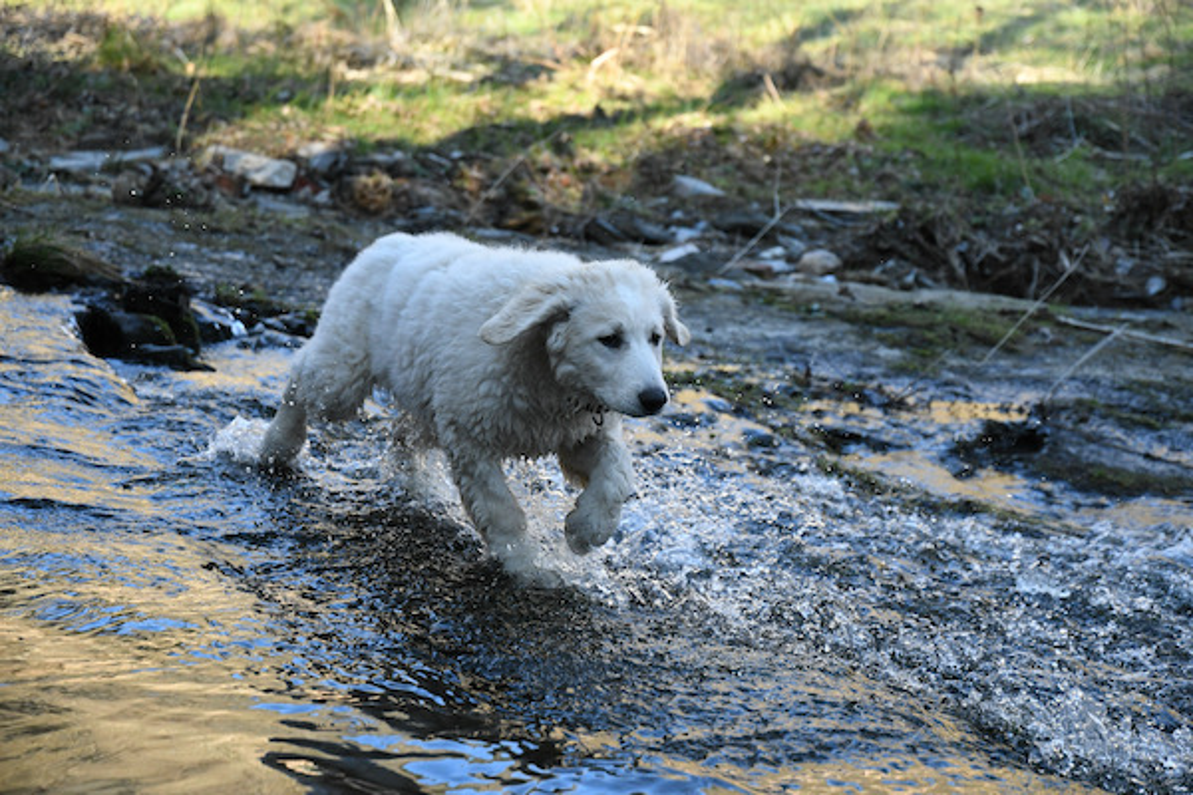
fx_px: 2286
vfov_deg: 19.7
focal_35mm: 69
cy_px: 398
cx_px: 596
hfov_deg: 29.2
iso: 1600
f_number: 3.5
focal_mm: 46
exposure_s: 1/1250
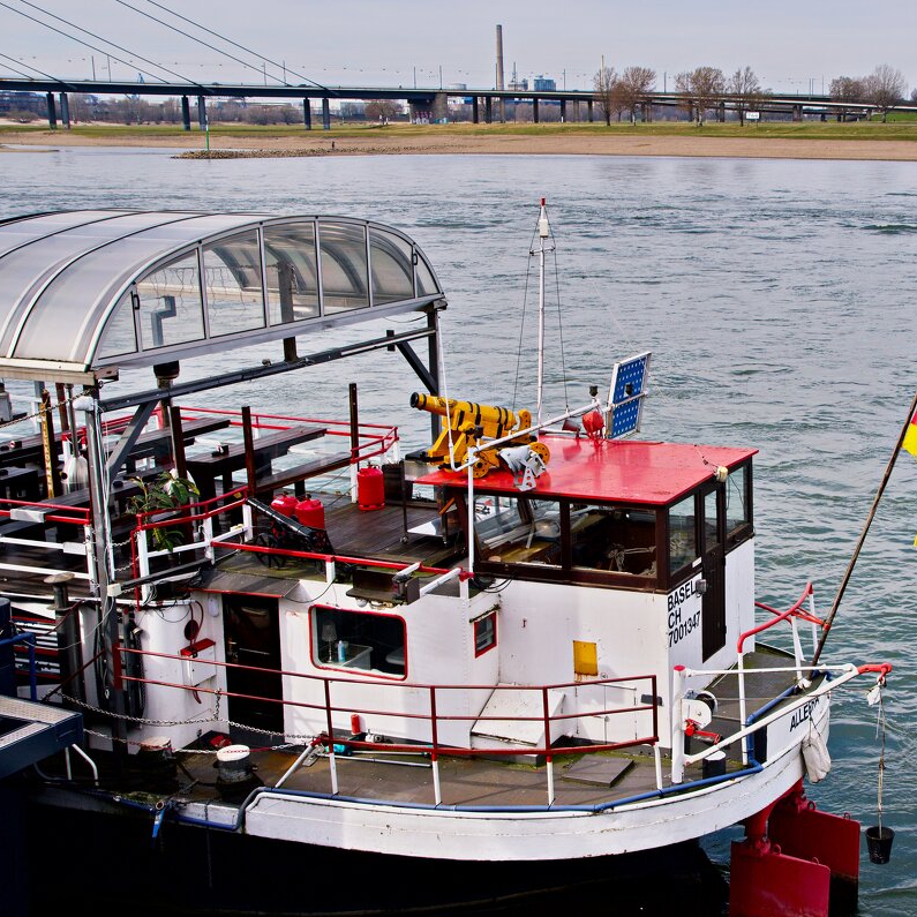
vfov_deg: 34.0
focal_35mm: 50
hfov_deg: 33.4
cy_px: 458
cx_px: 684
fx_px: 1499
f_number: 5.6
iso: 200
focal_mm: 25.63
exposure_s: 1/640
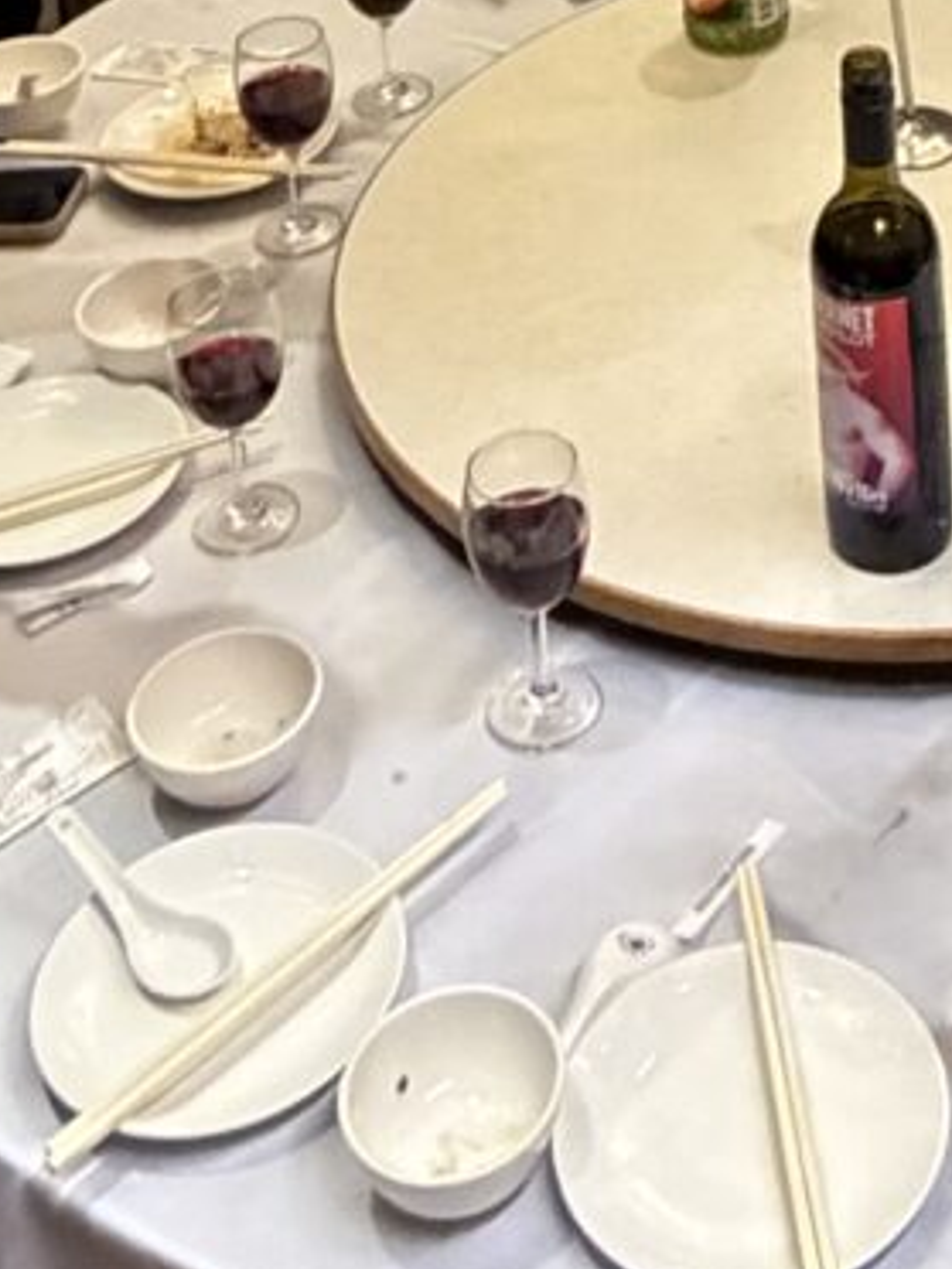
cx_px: 819
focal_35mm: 77
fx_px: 2824
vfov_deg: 20.8
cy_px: -727
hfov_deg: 18.9
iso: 800
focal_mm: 2.22
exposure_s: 1/60
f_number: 2.2
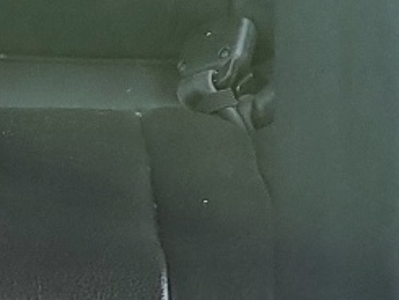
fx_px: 1960
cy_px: -522
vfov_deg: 7.8
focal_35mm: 170
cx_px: -96
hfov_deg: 11.4
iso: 58
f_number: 1.5
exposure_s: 1/60.2
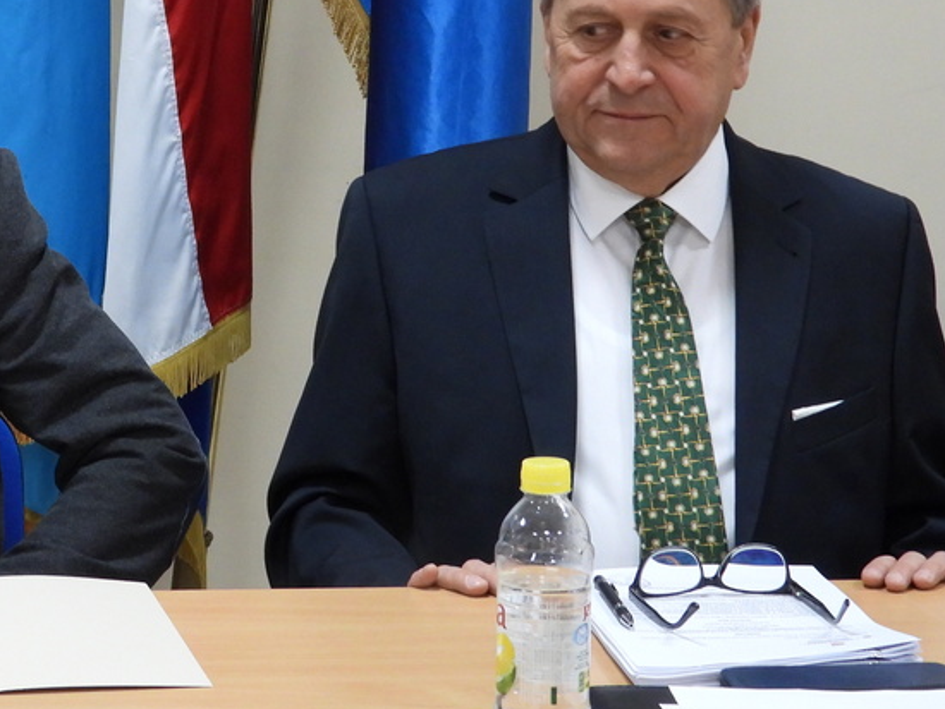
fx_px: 3277
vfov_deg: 12.3
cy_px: 228
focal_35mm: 120
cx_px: 165
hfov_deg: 16.3
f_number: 3.5
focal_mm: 9.8
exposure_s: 1/25
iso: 400
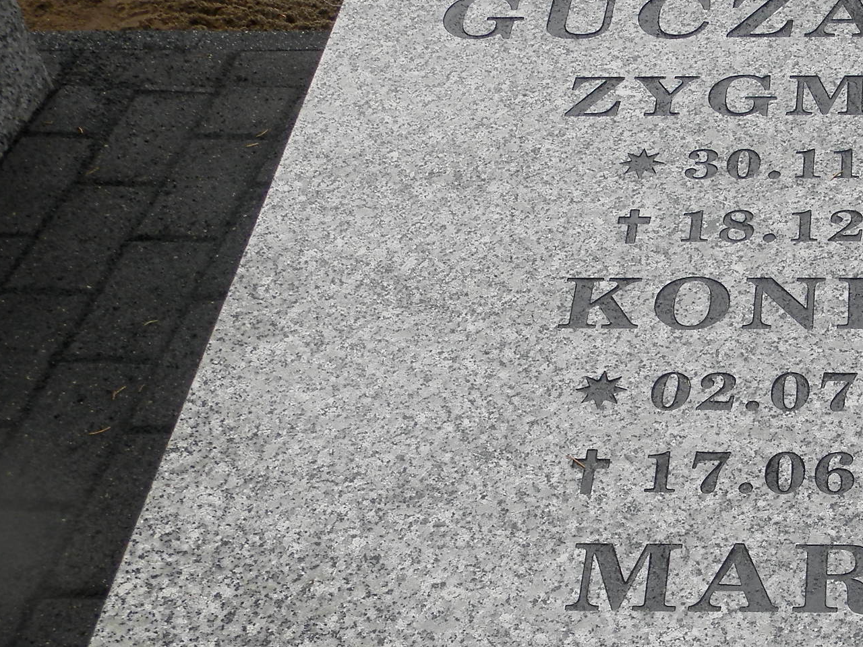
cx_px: 823
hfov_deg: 29.5
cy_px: 498
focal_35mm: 62
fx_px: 1546
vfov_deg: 23.4
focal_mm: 5.5
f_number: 3.2
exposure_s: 1/100
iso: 80
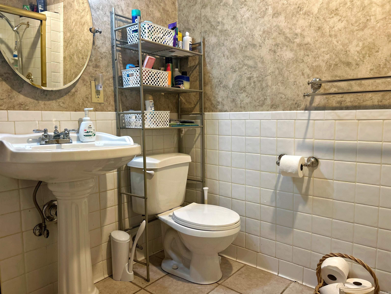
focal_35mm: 26
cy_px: 147
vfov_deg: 53.1
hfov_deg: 67.3
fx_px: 294
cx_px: 196
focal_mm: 5.7
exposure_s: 1/60
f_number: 1.5
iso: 80
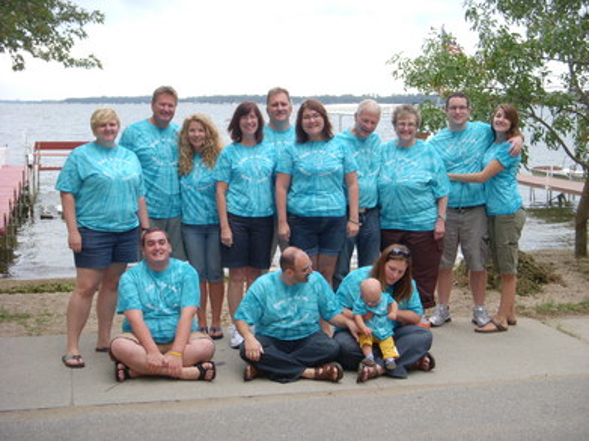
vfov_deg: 25.6
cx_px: 294
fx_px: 970
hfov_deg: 33.8
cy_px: 220
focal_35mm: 57
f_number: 7.2
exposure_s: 1/250
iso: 125
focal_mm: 9.4
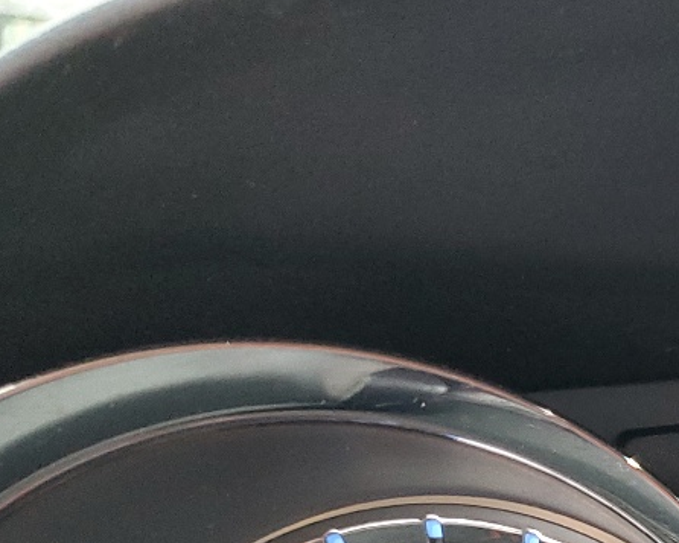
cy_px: 776
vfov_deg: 15.7
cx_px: 1181
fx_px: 1829
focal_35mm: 91
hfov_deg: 17.5
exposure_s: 1/60.2
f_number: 1.5
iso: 105
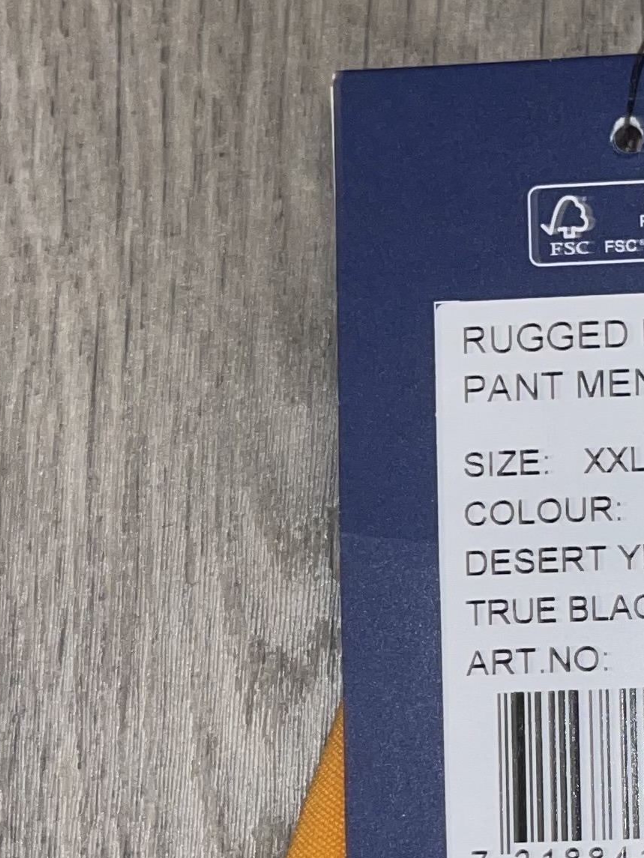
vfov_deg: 22.0
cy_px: 682
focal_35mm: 88
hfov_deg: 16.2
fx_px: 2182
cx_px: 726
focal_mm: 5.1
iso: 32
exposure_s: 1/20
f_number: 1.6
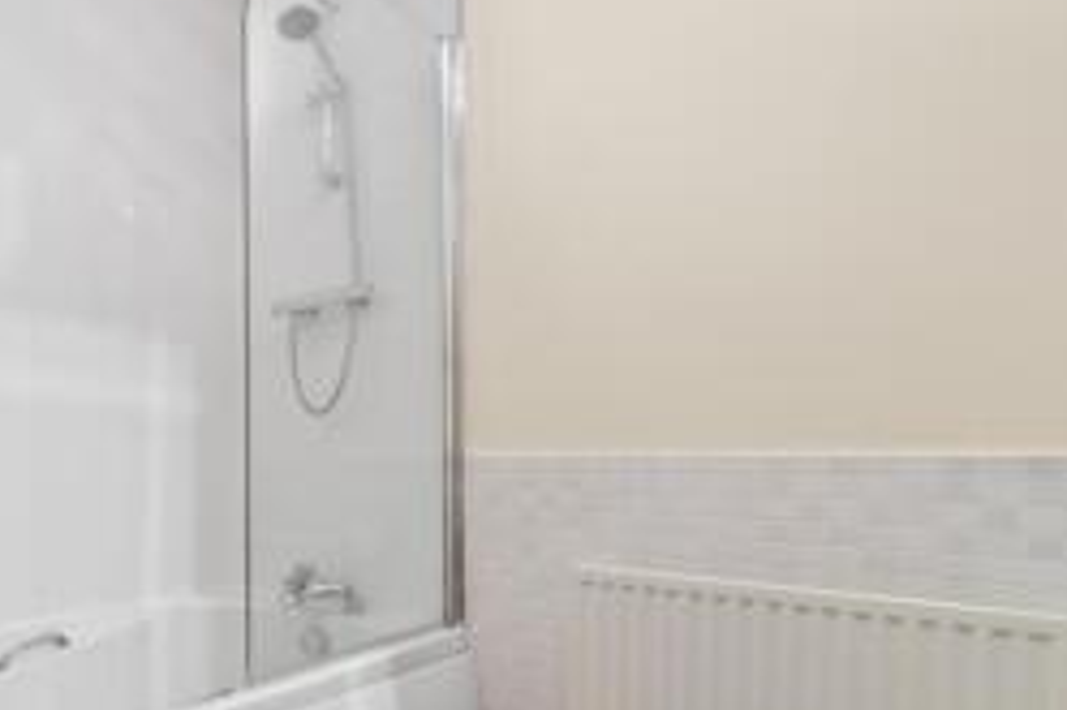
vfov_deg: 53.9
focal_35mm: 23
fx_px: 681
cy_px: 475
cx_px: 56
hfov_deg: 60.7
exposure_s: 10
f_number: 22
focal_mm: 12
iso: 800
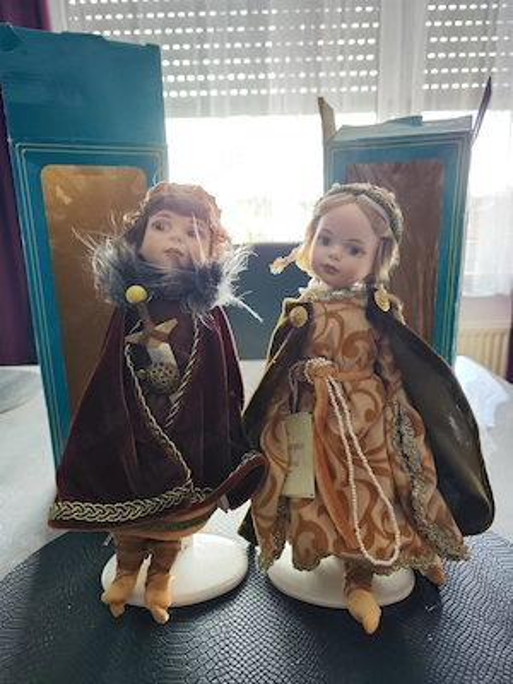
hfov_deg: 58.9
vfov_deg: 73.9
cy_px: 342
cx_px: 256
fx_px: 454
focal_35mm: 23
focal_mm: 7.01
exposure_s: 1/50
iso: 612
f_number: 1.69
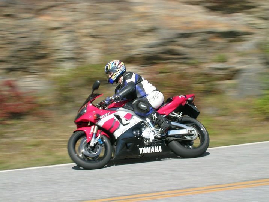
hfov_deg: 18.7
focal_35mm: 105
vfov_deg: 14.1
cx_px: 134
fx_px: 816
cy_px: 101
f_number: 8.2
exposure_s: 1/142
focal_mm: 16.2
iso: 50
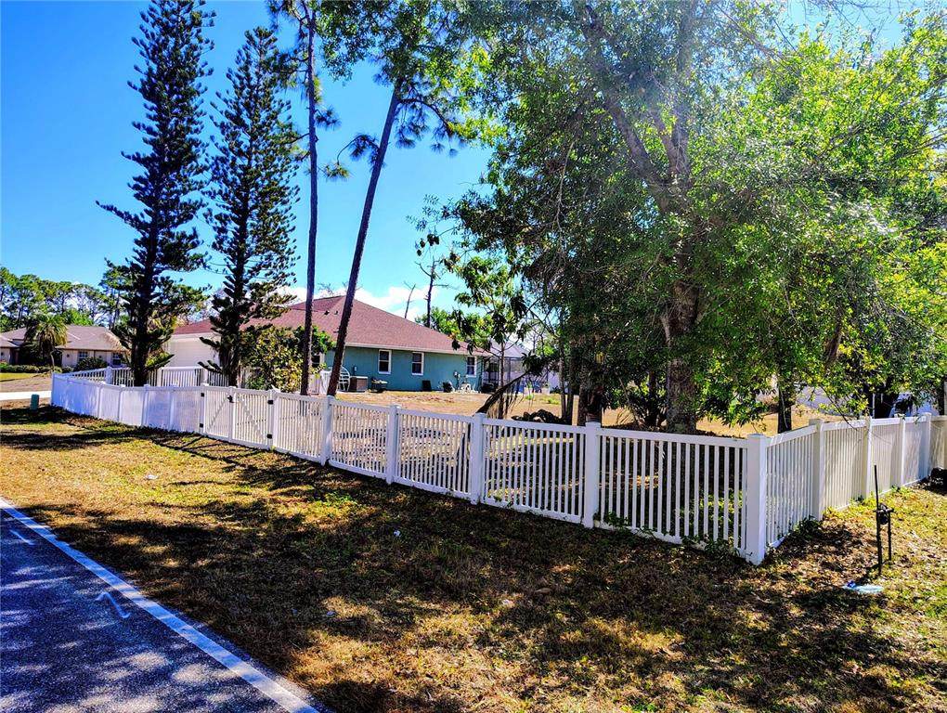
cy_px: 356
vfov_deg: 56.9
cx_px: 474
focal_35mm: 24
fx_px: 658
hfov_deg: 71.5
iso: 100
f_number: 1.8
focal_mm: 5.56
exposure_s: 1/661
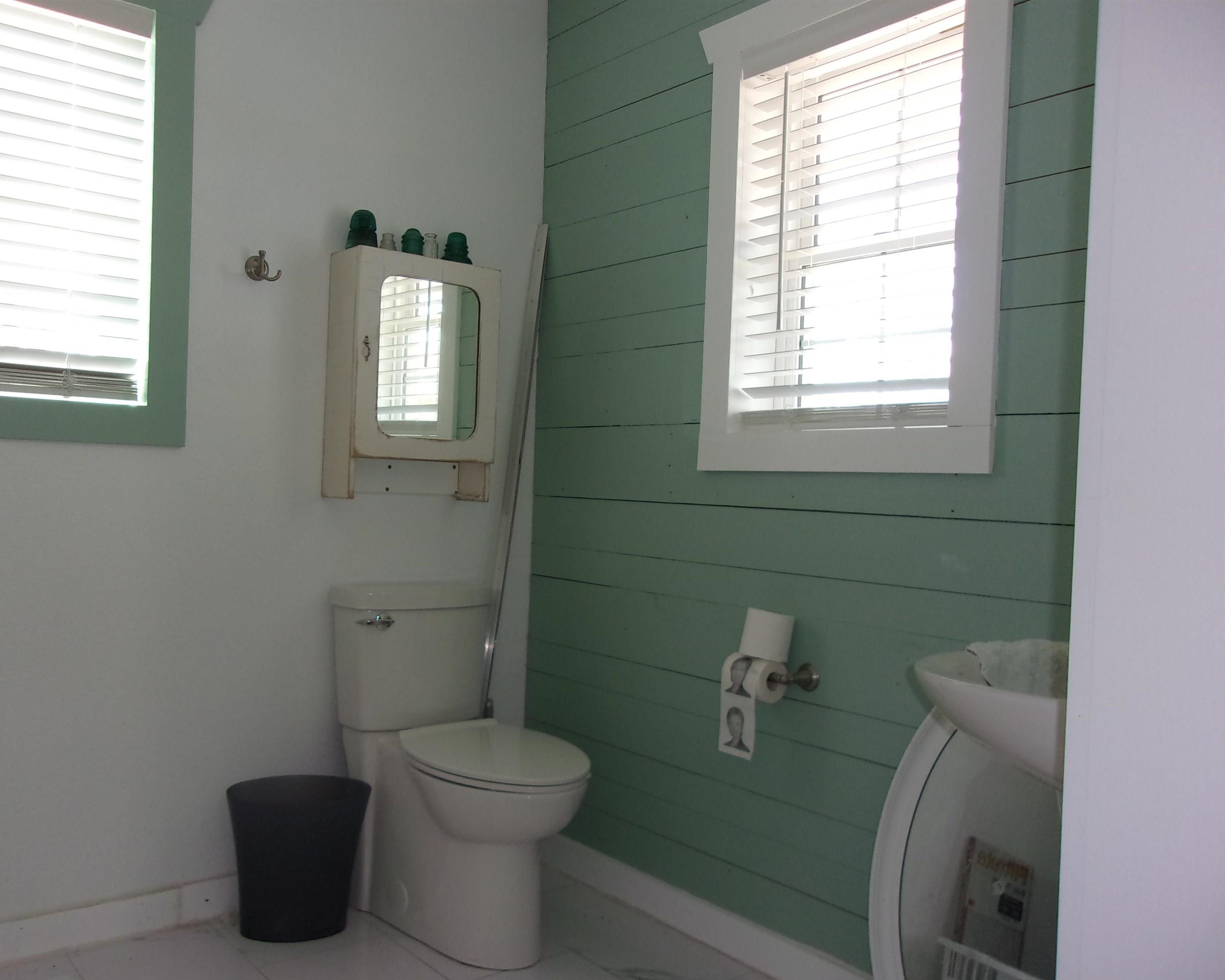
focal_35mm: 29
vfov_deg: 50.0
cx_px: 587
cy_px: 505
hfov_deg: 60.4
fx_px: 1051
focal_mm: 4.9
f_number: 3
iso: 128
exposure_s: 1/34
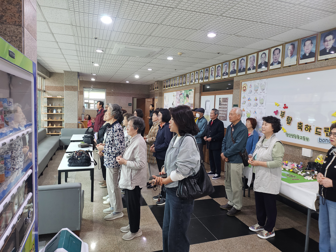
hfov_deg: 71.6
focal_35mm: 24
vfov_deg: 56.8
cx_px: 168
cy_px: 126
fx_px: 233
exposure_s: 1/120
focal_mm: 5
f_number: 1.8
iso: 1000
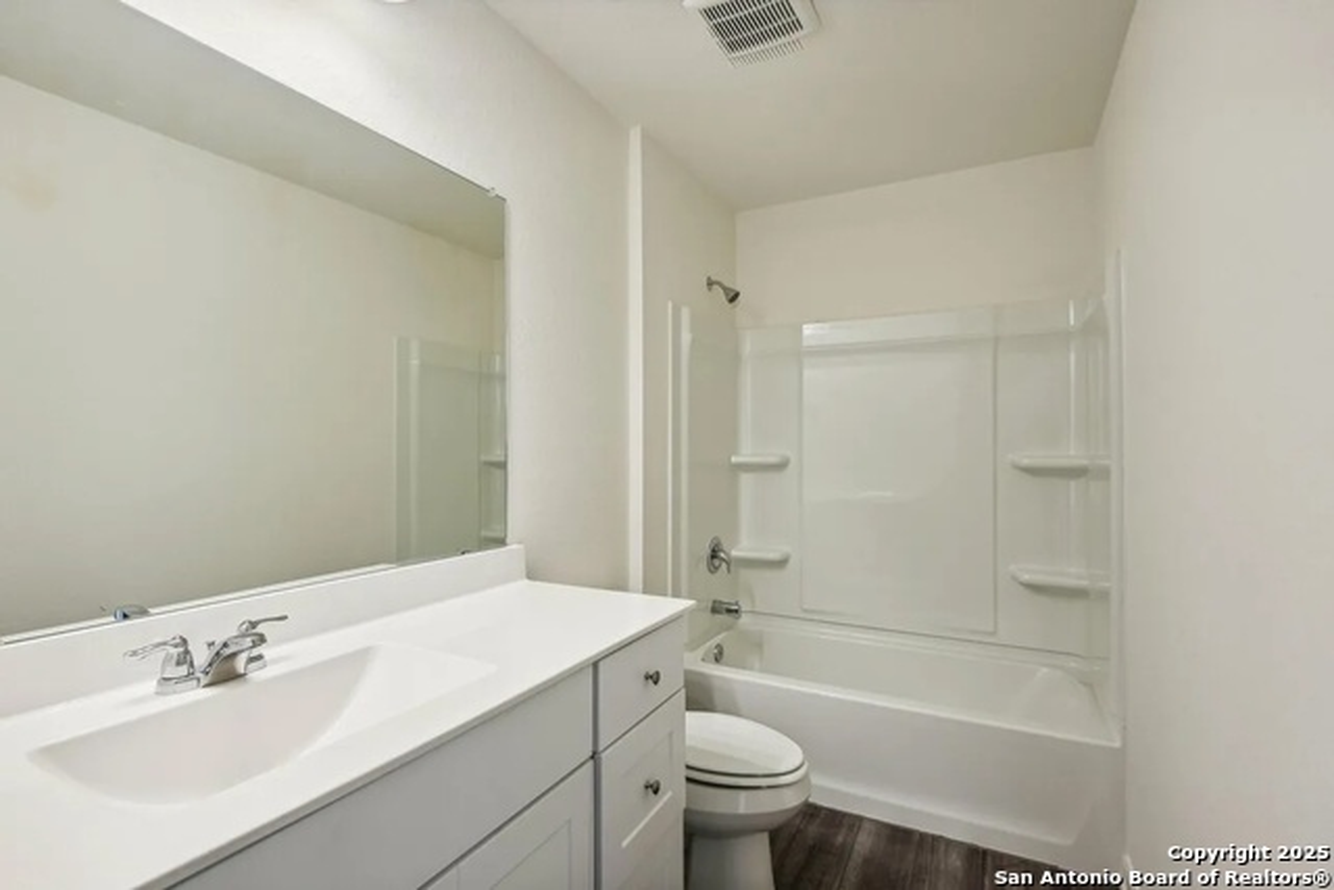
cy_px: 445
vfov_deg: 70.5
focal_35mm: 17
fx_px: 630
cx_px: 667
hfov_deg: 93.3
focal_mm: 17
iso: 400
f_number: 8
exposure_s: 1/25
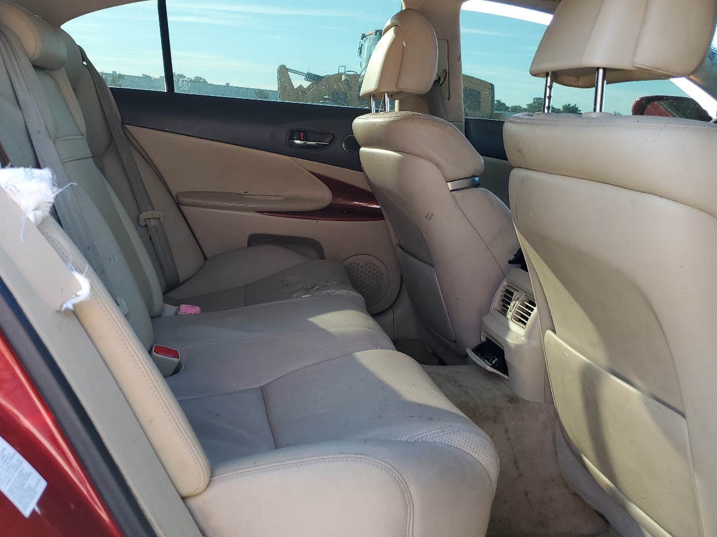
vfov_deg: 41.4
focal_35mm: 34
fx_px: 704
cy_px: 194
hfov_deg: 53.5
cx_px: 279
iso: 50
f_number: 1.5
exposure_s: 1/147
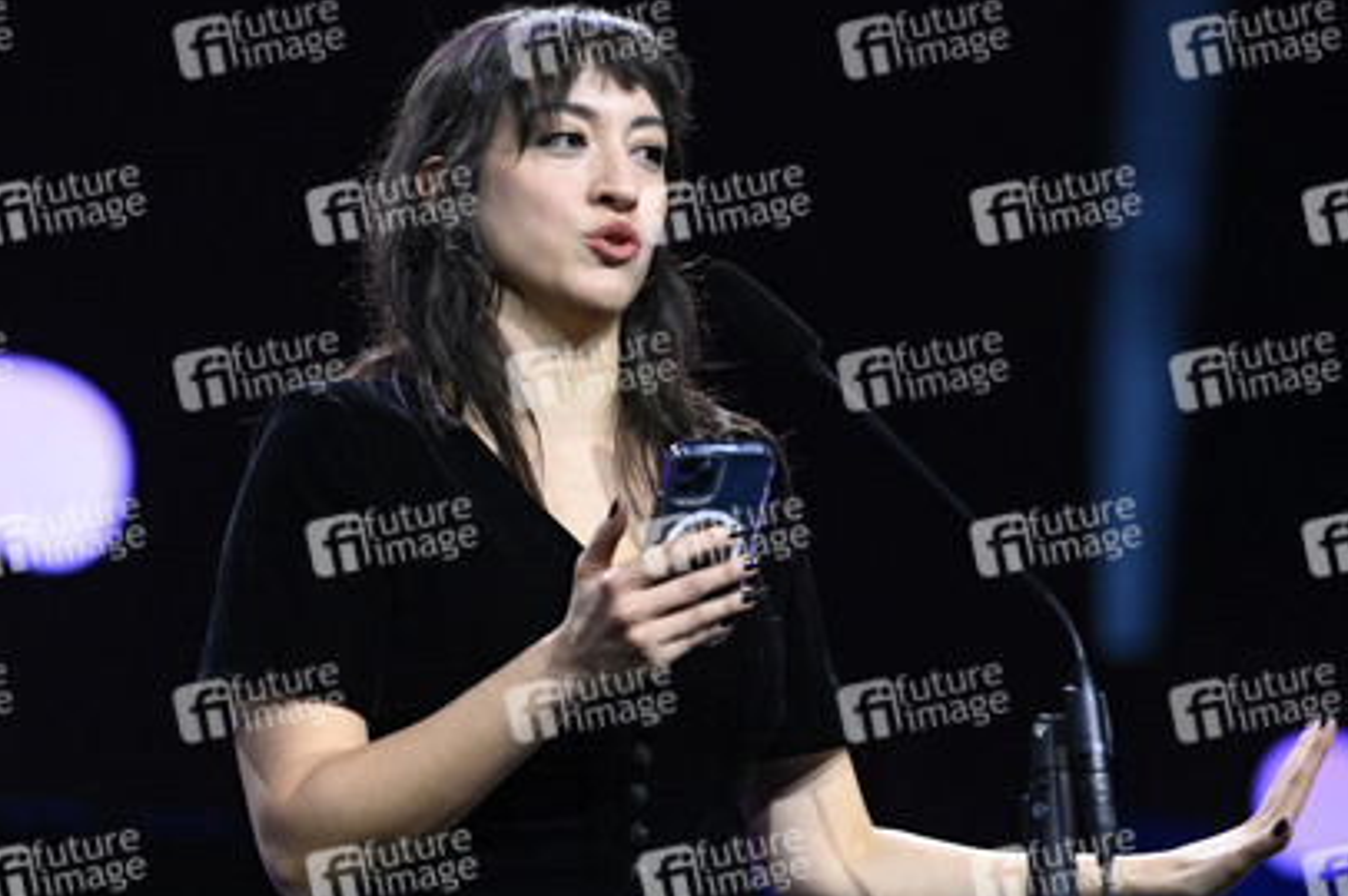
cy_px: 455
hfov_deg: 9.3
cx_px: 636
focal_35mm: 222
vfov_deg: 6.2
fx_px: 8306
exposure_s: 1/250
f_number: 4
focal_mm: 200
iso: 4000
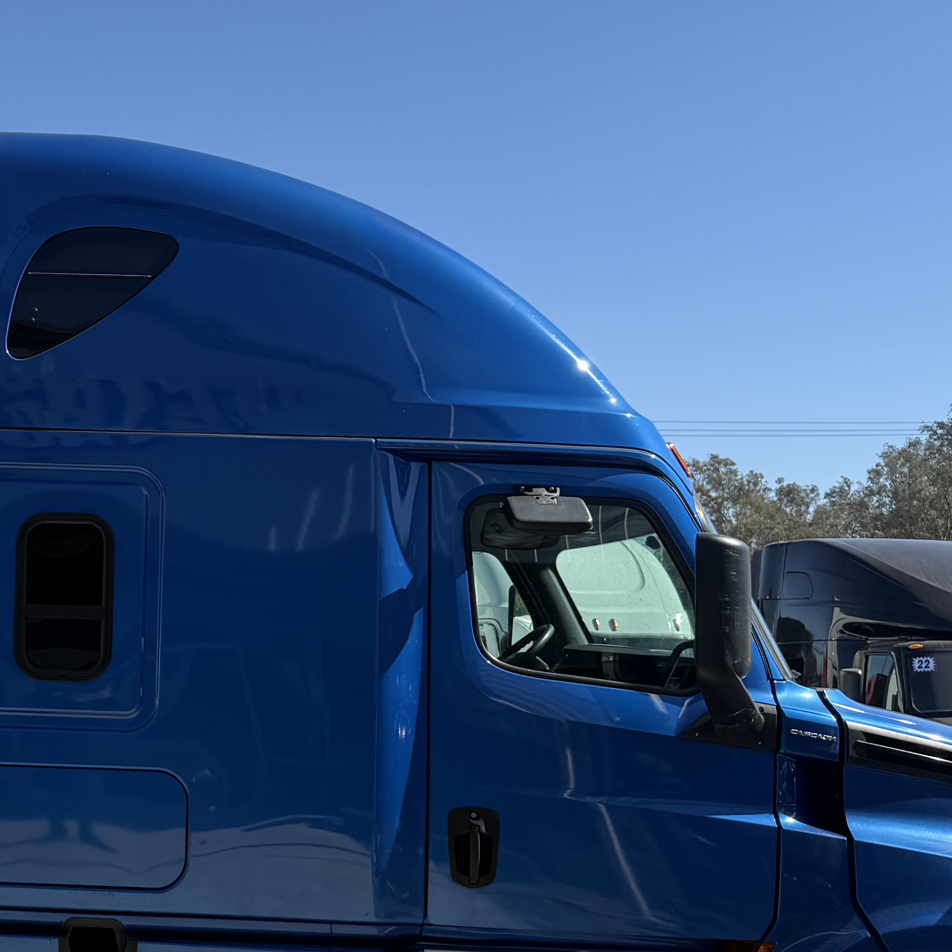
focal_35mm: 55
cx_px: 21
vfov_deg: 31.0
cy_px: 555
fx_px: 1711
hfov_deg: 29.3
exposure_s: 1/3584
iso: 80
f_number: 1.78
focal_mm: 6.76
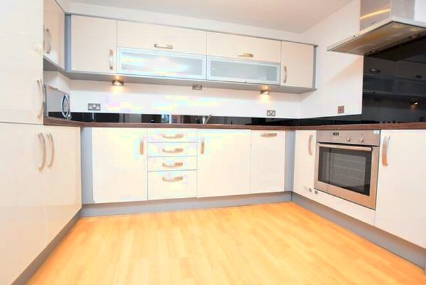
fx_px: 189
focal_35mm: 16
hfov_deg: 96.6
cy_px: 142
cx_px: 199
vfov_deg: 73.8
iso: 800
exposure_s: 1/60
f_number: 4
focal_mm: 10
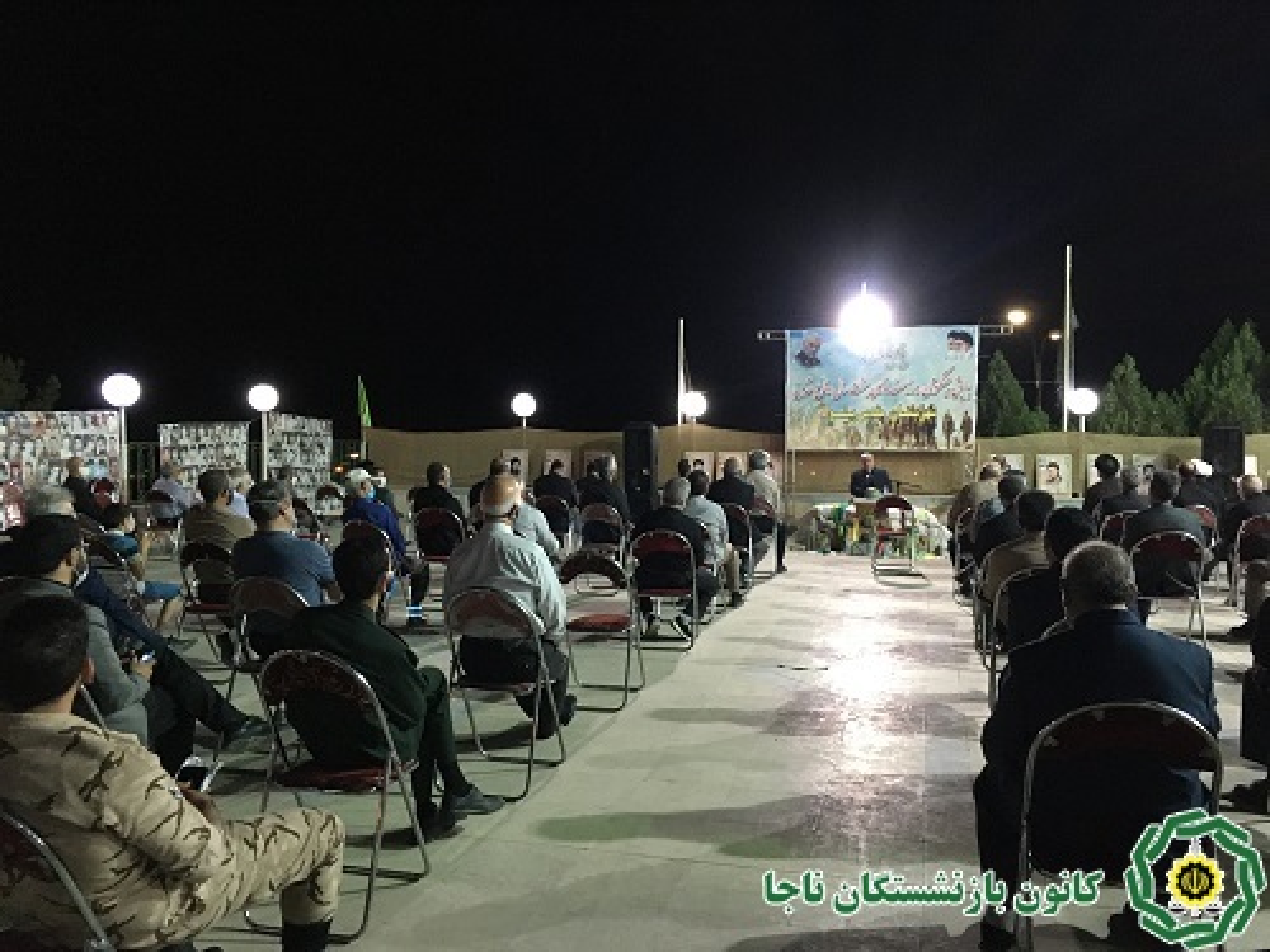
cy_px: 476
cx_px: 635
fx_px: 1064
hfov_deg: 61.7
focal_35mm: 29
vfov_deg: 48.2
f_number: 2.2
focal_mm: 4.15
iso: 200
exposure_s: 1/17
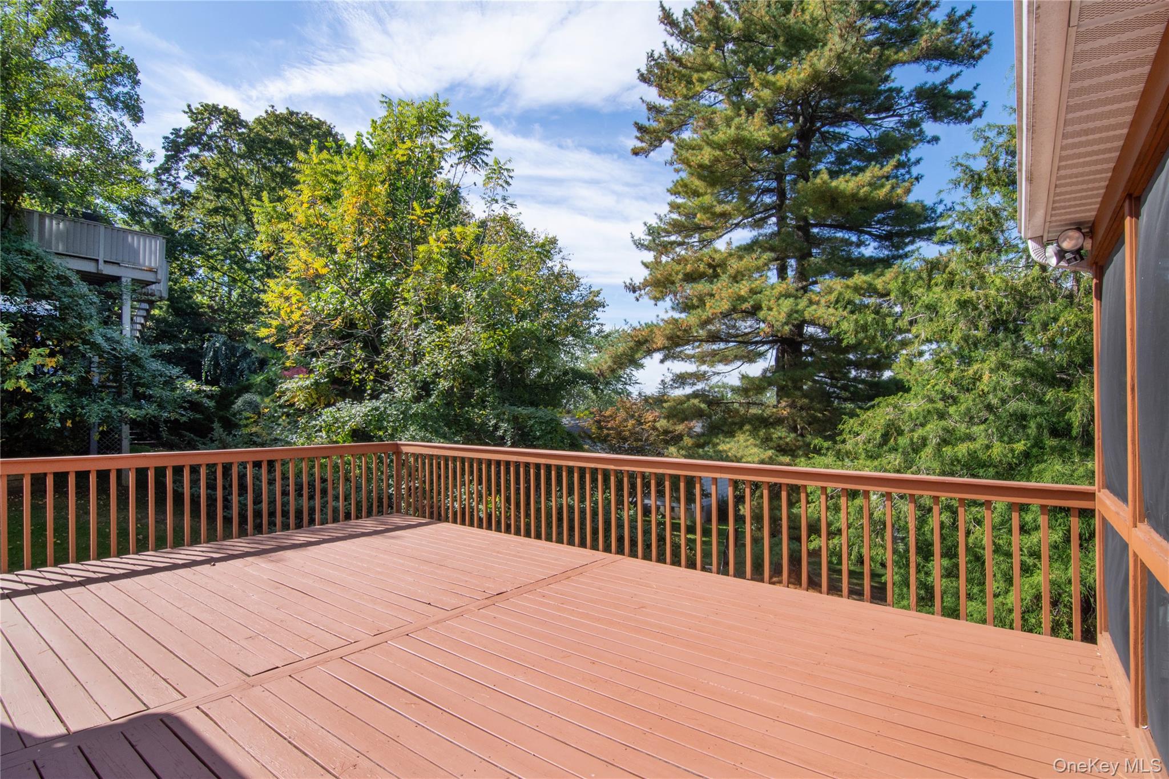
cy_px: 390
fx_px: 536
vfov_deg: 72.0
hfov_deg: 95.0
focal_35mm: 16
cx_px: 584
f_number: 14
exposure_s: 1/250
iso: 400
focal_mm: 11
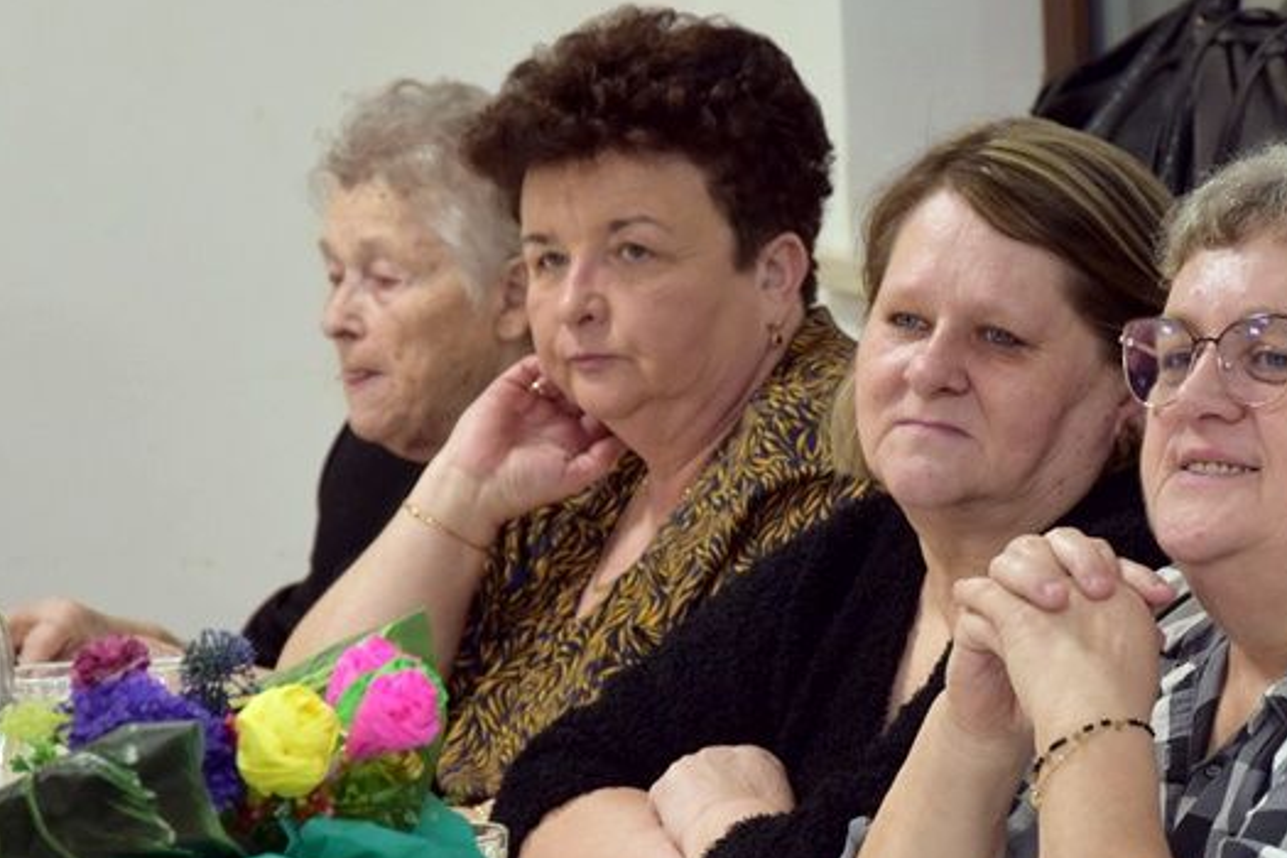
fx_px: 9008
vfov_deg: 5.5
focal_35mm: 252
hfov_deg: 8.2
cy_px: 449
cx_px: 819
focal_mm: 98
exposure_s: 1/60
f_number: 5.6
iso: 1100
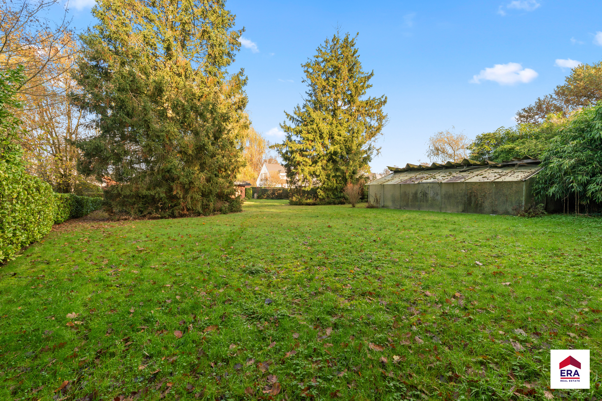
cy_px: 200
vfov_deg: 73.8
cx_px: 301
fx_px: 268
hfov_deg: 96.7
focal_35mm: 16
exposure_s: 1/30
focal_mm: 16
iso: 250
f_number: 11
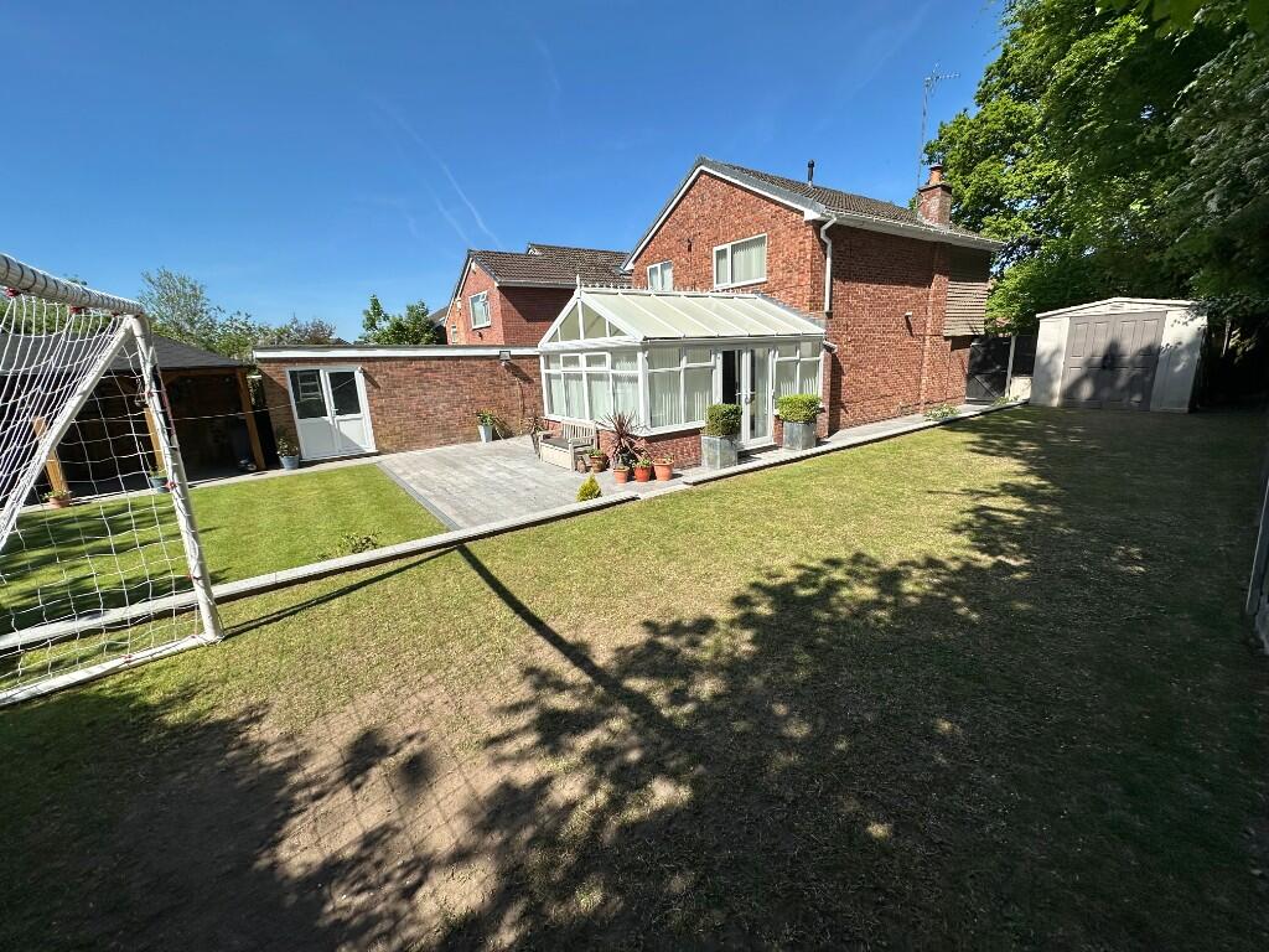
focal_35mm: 14
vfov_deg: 85.7
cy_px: 476
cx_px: 634
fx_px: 513
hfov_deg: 102.1
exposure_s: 1/2174
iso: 40
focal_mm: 2.22
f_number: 2.2
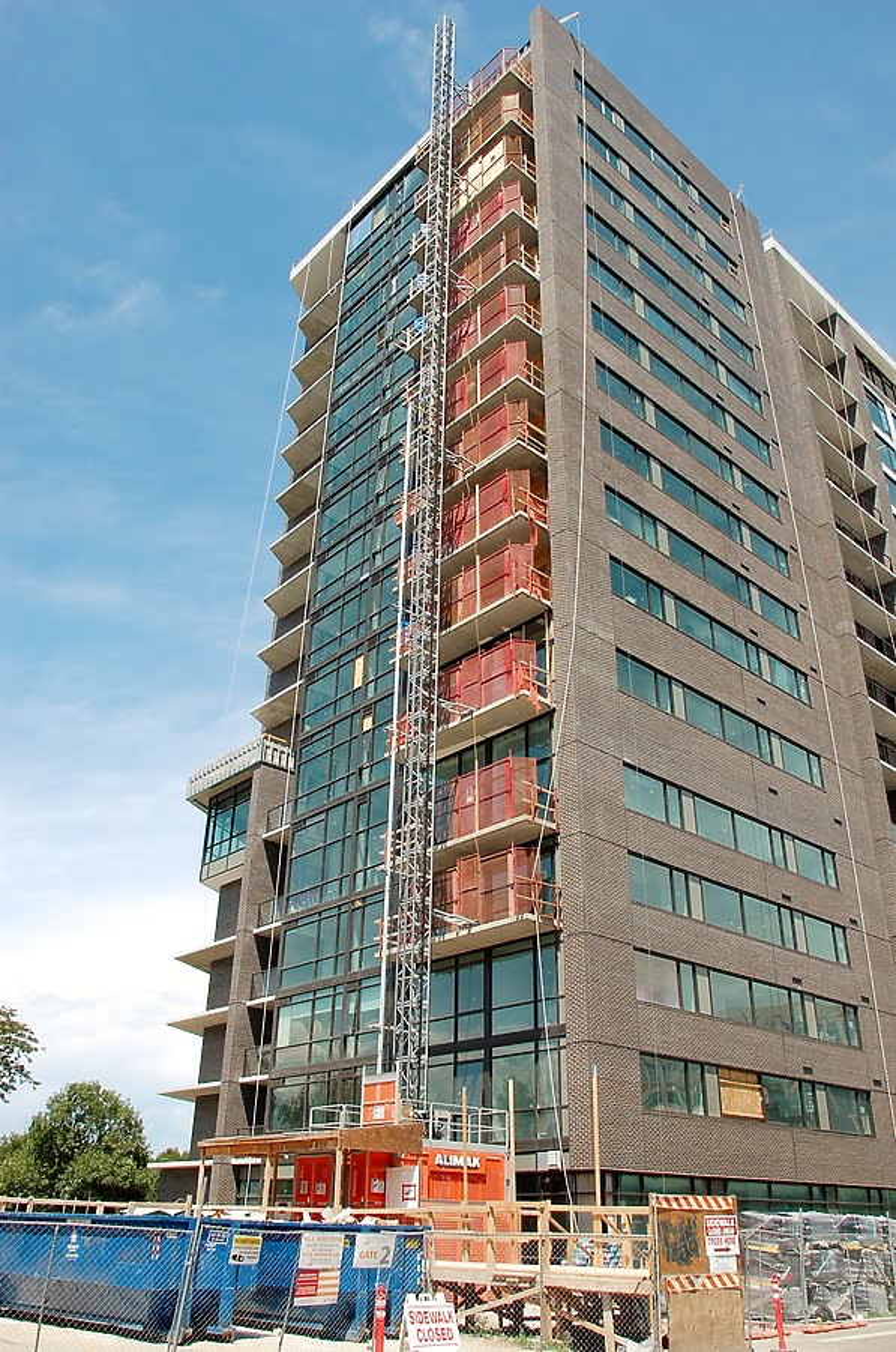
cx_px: 448
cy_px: 676
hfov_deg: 47.8
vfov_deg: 67.5
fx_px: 1011
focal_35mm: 27
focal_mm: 18
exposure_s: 1/250
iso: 250
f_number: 10
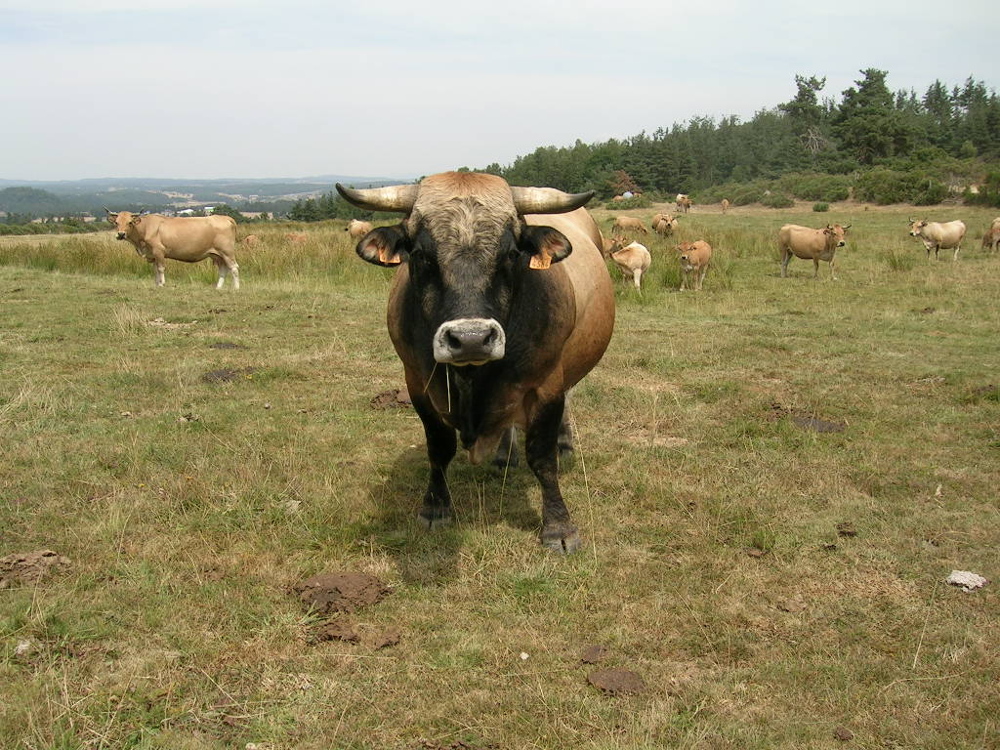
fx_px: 1011
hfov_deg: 52.6
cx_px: 500
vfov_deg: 40.7
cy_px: 375
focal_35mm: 35
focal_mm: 5.4
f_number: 4.8
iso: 50
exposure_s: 1/374
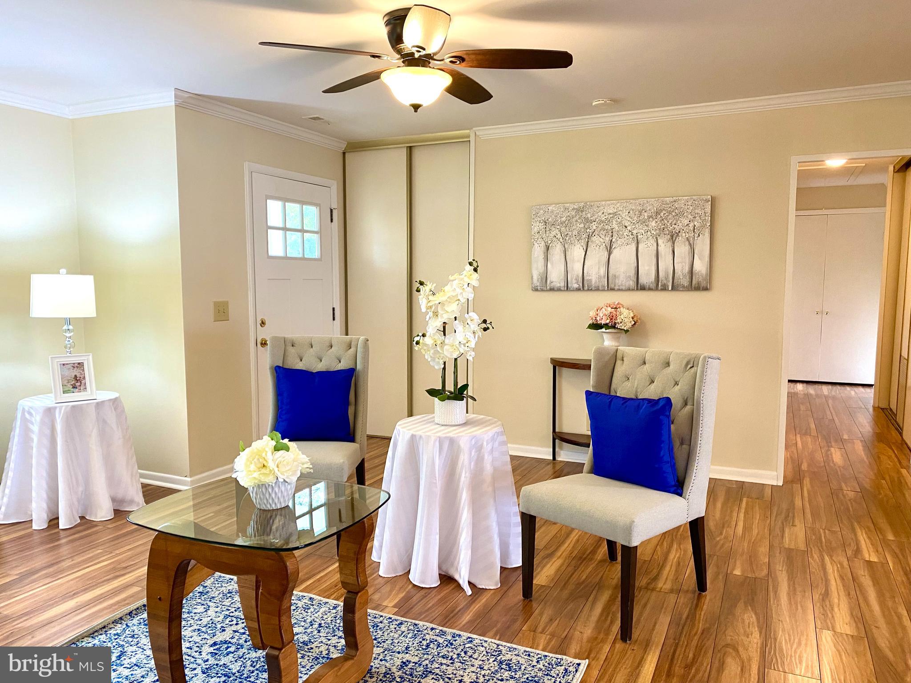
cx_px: 456
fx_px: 684
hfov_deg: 67.3
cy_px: 342
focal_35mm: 26
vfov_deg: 53.1
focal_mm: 4.25
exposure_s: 1/60
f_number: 1.8
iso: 160
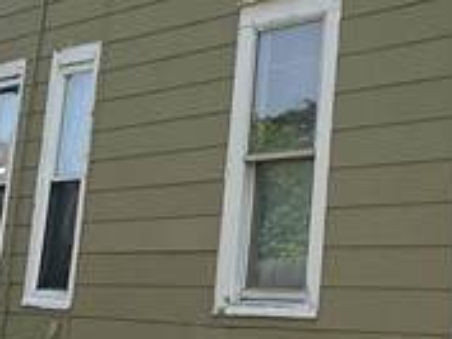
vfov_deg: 9.1
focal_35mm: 150
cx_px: 830
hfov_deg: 12.0
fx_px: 1960
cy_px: -408
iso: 50
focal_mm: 5.7
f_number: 1.5
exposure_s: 1/3831
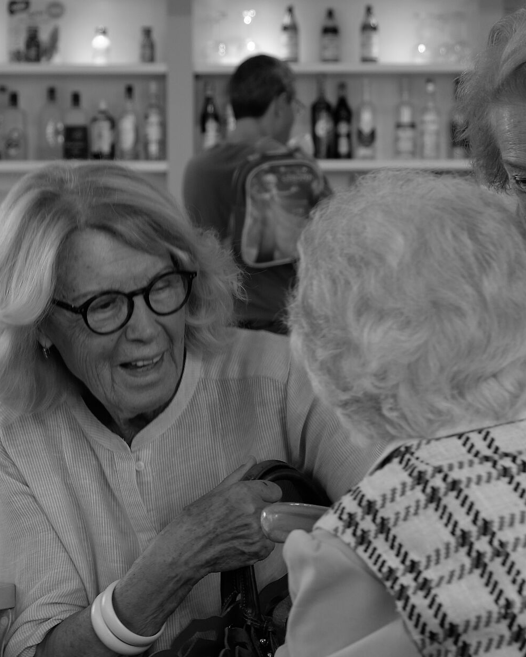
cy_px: 280
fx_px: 2082
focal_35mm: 107
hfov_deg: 14.3
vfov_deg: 17.9
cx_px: 404
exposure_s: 1/60
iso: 250
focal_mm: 39
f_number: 3.6
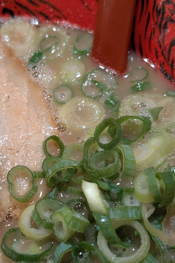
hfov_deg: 19.9
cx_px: 52
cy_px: 132
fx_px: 496
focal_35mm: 68
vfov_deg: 29.7
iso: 69
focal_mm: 6.9
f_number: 1.68
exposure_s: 1/60
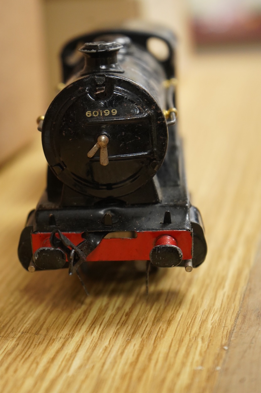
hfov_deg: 15.5
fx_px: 959
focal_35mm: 88
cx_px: 89
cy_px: 155
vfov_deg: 23.1
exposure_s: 1/160
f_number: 5.6
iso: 2500
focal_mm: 64
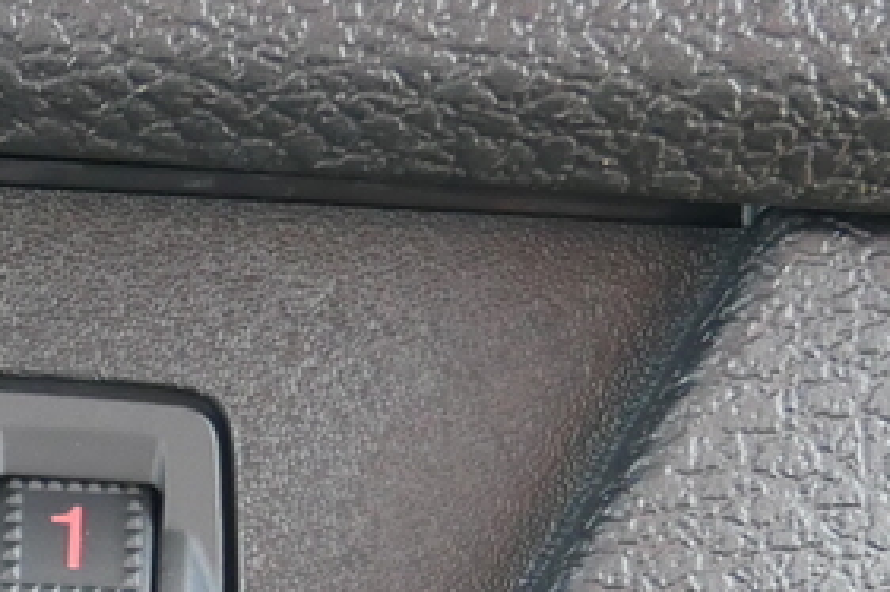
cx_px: -257
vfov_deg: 8.7
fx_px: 3805
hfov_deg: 12.9
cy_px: 909
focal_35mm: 154
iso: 640
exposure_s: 1/60
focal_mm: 13
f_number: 3.5
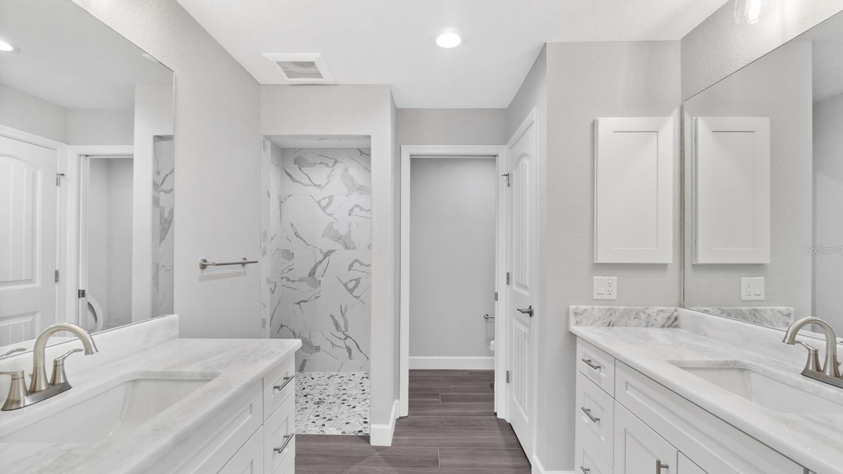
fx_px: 358
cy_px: 250
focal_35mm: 16
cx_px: 424
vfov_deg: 67.0
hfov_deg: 99.4
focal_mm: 10
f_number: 8
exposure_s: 1
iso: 100
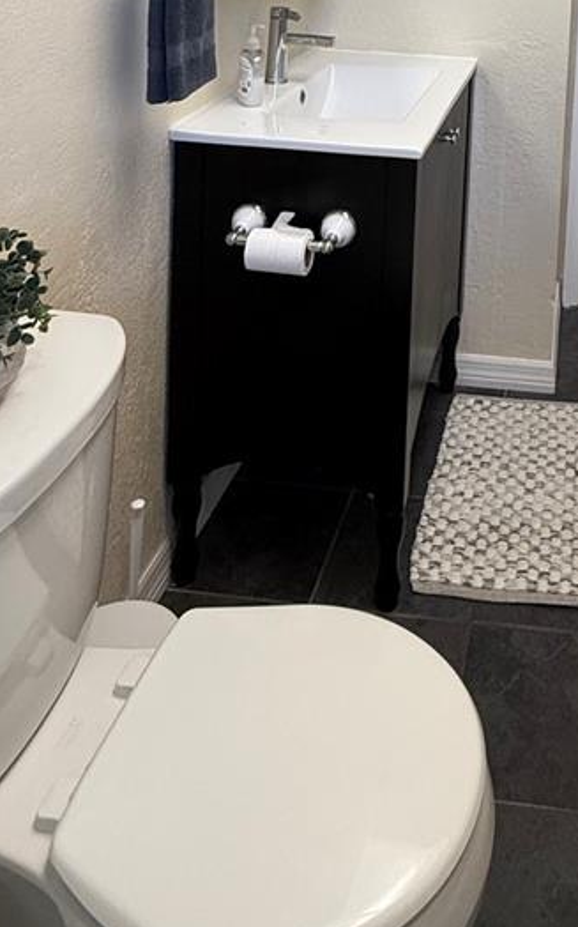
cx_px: 523
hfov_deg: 35.0
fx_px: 858
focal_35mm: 34
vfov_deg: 45.1
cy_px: -57
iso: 160
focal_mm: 2.22
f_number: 2.2
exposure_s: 1/120
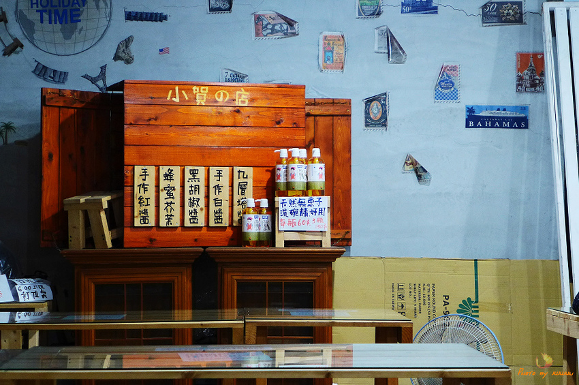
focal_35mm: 91
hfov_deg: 22.4
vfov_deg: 15.0
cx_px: 290
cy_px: 192
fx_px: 1462
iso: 400
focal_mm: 17.7
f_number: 2.3
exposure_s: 1/15
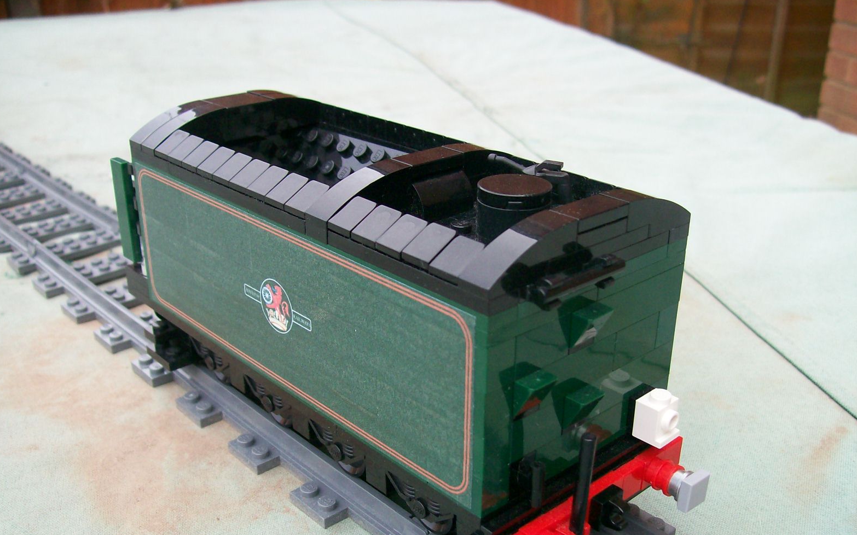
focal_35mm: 39
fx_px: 911
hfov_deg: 50.4
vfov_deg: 32.6
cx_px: 424
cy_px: 326
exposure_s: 1/257
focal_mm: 6
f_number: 2.7
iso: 80
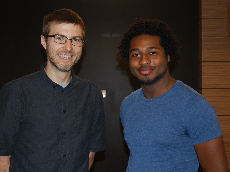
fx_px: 432
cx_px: 108
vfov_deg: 22.6
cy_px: 86
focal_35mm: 65
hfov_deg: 29.8
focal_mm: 40
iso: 200
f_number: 4.5
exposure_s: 1/60
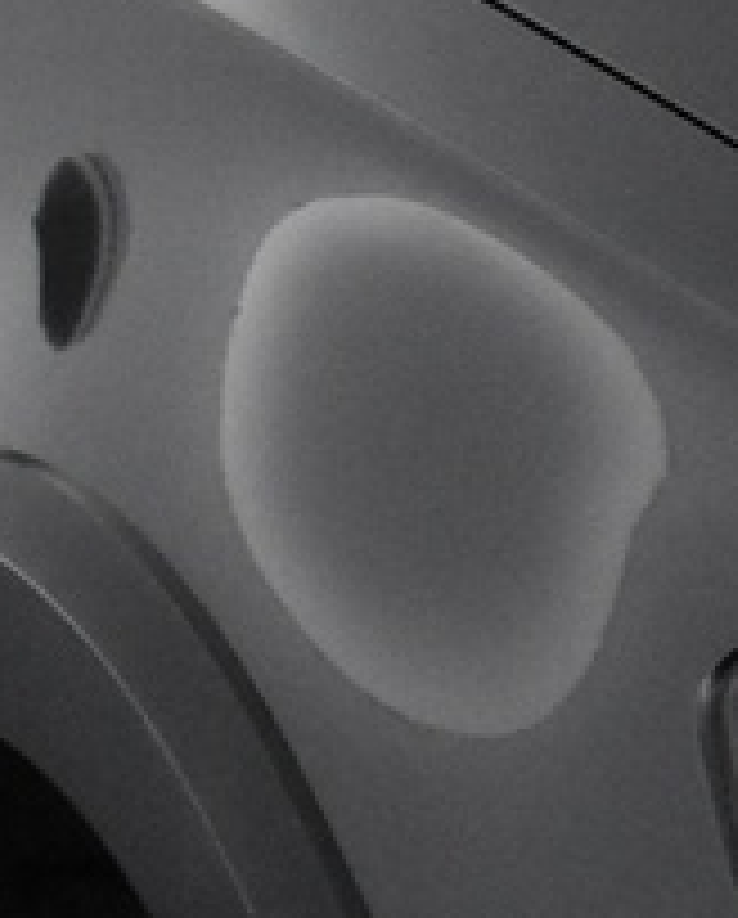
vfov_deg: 5.5
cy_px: 1472
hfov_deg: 4.2
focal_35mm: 346
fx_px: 9411
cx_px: 3008
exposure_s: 1/160
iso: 3200
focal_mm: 31
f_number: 6.3
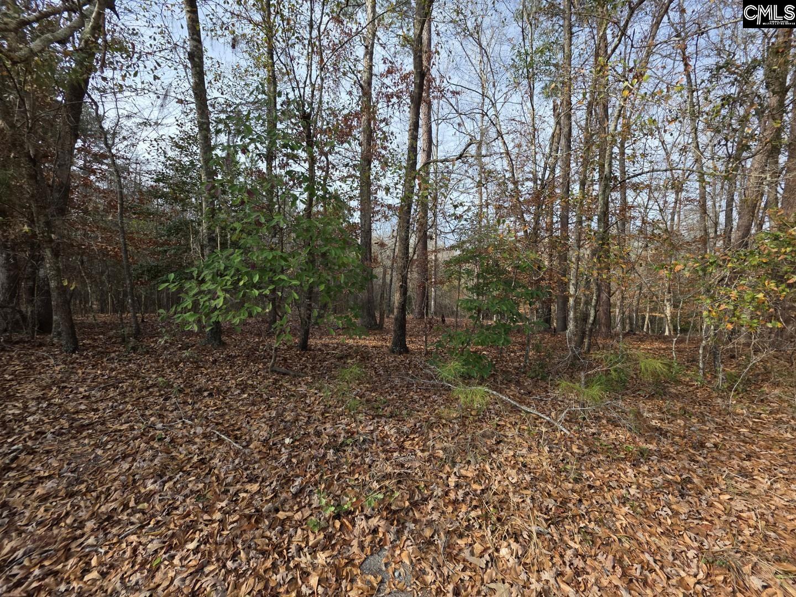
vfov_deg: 89.9
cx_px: 398
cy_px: 298
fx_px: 299
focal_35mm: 13
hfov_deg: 106.2
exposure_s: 1/726
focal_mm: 2.2
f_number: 1.9
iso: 40
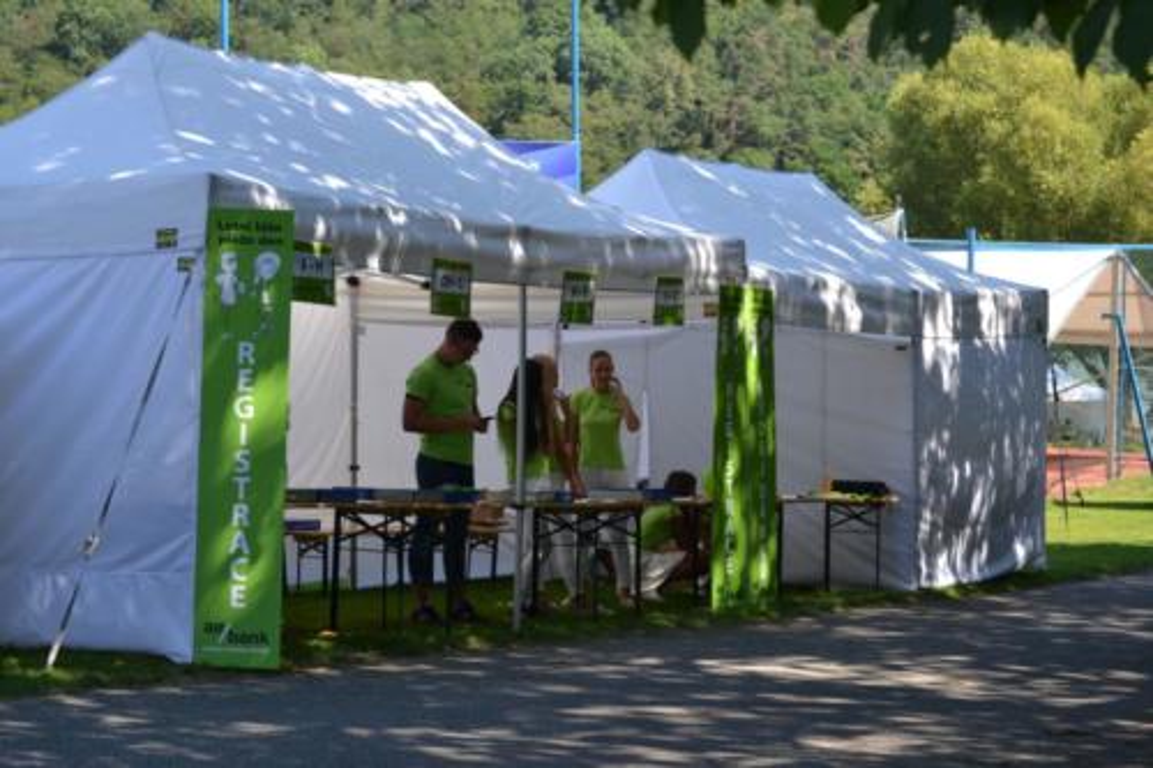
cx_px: 576
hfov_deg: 24.6
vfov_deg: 16.5
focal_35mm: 82
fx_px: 2641
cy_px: 384
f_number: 6.3
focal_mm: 55
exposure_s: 1/160
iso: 100
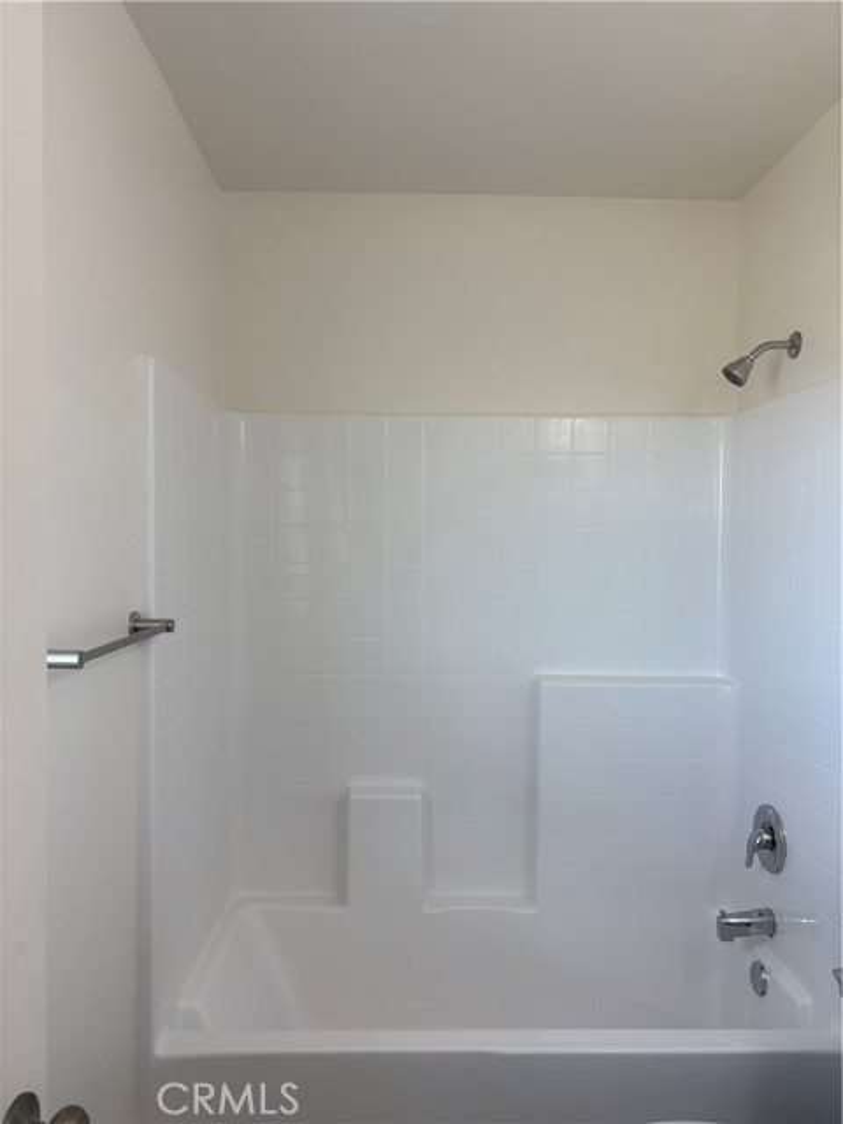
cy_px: 562
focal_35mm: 26
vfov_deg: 67.3
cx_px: 422
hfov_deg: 53.1
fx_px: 844
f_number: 1.6
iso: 40
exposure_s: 1/120
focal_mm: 5.96
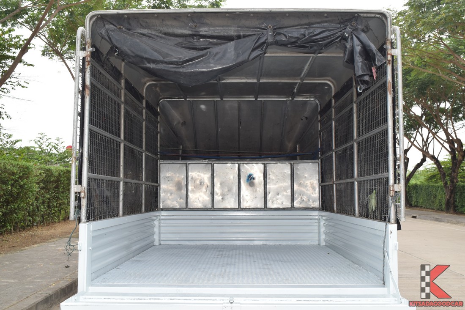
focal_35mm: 39
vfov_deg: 34.2
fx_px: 504
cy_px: 155
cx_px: 232
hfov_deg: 49.6
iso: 500
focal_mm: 26
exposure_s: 1/200
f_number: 10
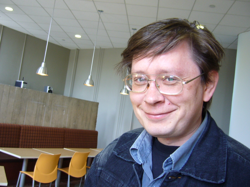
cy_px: 94
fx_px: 253
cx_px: 125
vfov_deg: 40.7
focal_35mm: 35
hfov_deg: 52.6
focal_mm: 5.8
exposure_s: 1/13
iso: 100
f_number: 2.8
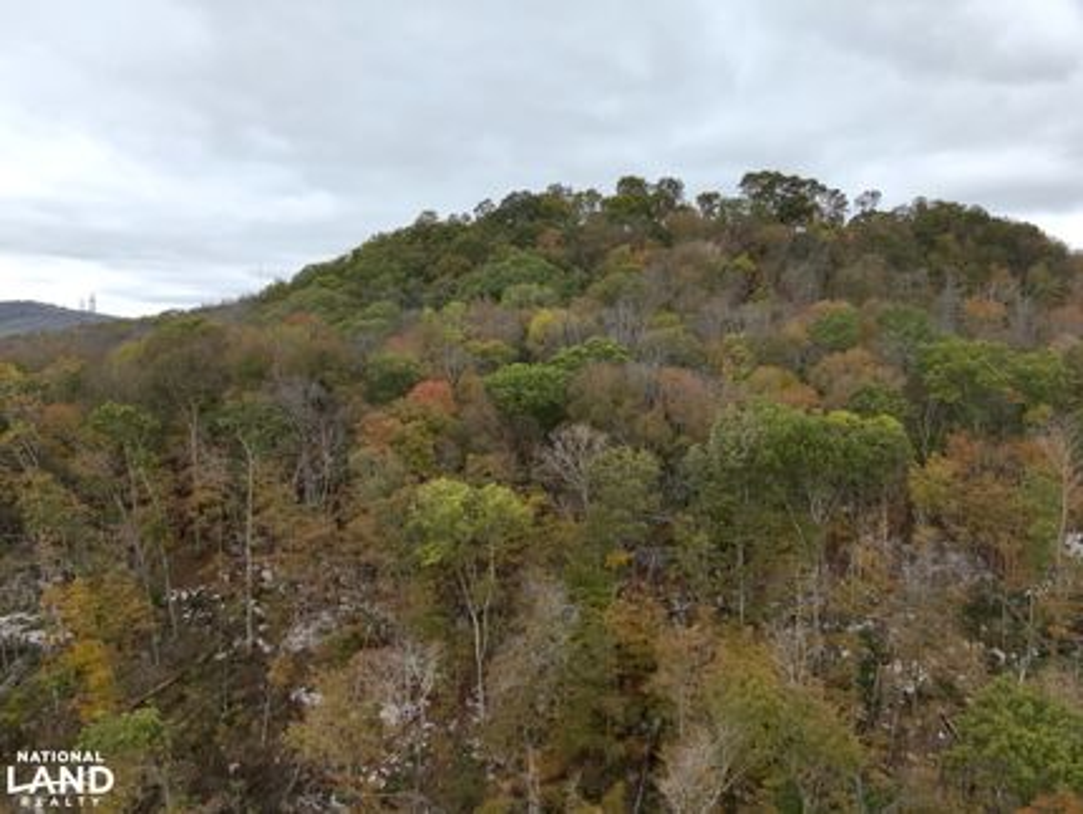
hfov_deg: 71.6
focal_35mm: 24
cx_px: 542
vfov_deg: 56.9
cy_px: 407
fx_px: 751
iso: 100
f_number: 2.8
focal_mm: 4.4
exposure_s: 1/200
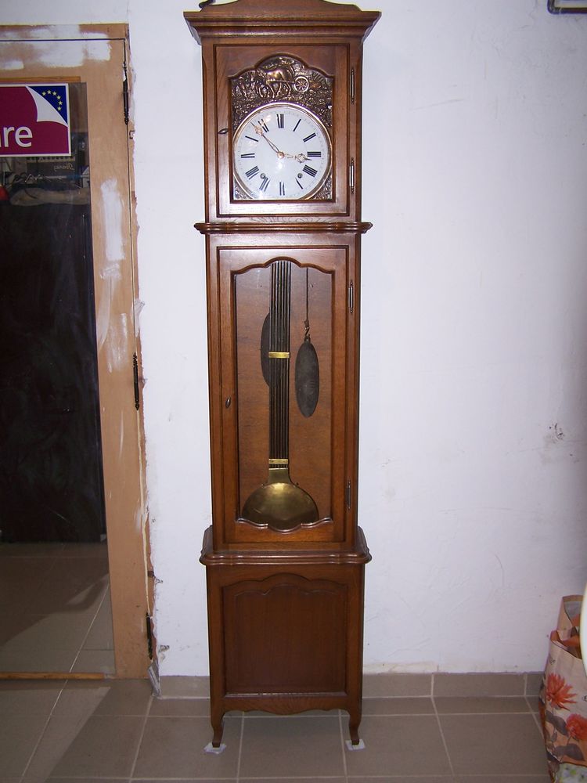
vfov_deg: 49.0
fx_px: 859
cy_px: 392
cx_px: 294
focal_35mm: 38
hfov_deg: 37.7
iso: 80
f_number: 2.8
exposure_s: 1/60
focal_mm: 6.3
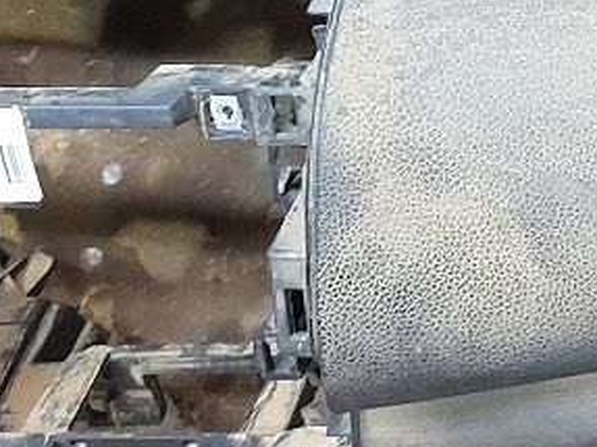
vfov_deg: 11.8
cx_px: 771
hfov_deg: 16.1
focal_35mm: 116
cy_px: -353
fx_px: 2000
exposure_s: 1/33
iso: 250
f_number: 1.8
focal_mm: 5.23
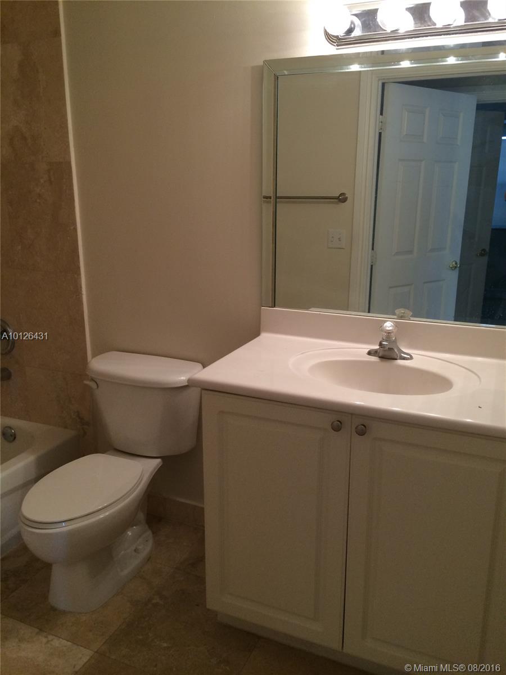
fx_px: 585
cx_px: 253
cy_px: 338
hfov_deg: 46.8
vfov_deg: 60.0
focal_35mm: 30
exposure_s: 1/30
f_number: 2.2
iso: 64
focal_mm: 4.12
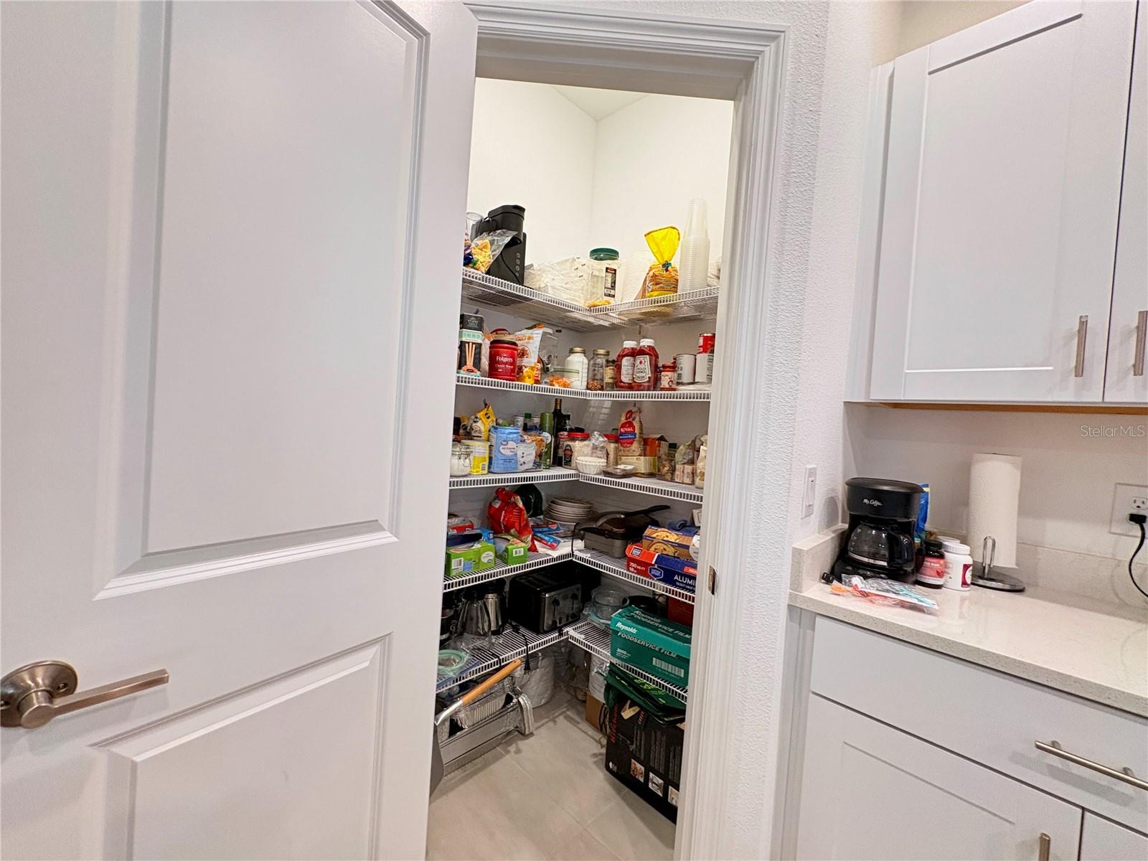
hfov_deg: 102.1
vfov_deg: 85.7
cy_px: 430
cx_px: 574
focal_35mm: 14
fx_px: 464
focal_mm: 2.22
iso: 320
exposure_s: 1/60
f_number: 2.2
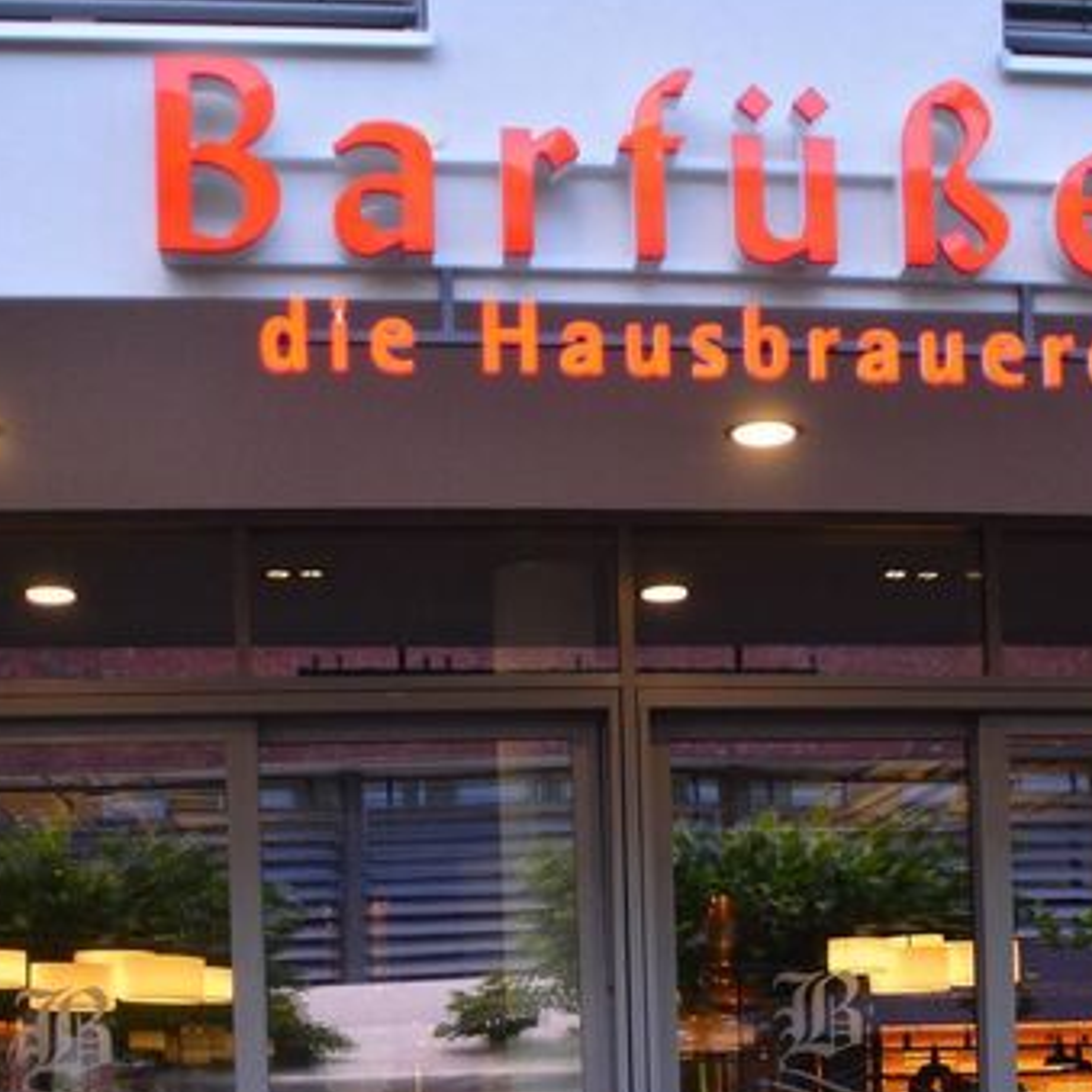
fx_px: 2141
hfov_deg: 28.6
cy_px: 1192
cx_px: 647
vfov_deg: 26.4
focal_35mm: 60
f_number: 2.8
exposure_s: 1/100
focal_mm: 20
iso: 800
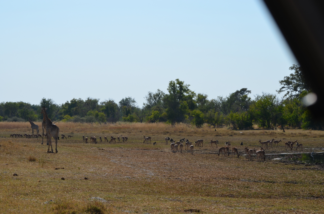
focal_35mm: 117
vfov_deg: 11.7
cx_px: 162
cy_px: 107
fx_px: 1051
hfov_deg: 17.5
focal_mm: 78
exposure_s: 1/320
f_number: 9
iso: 100
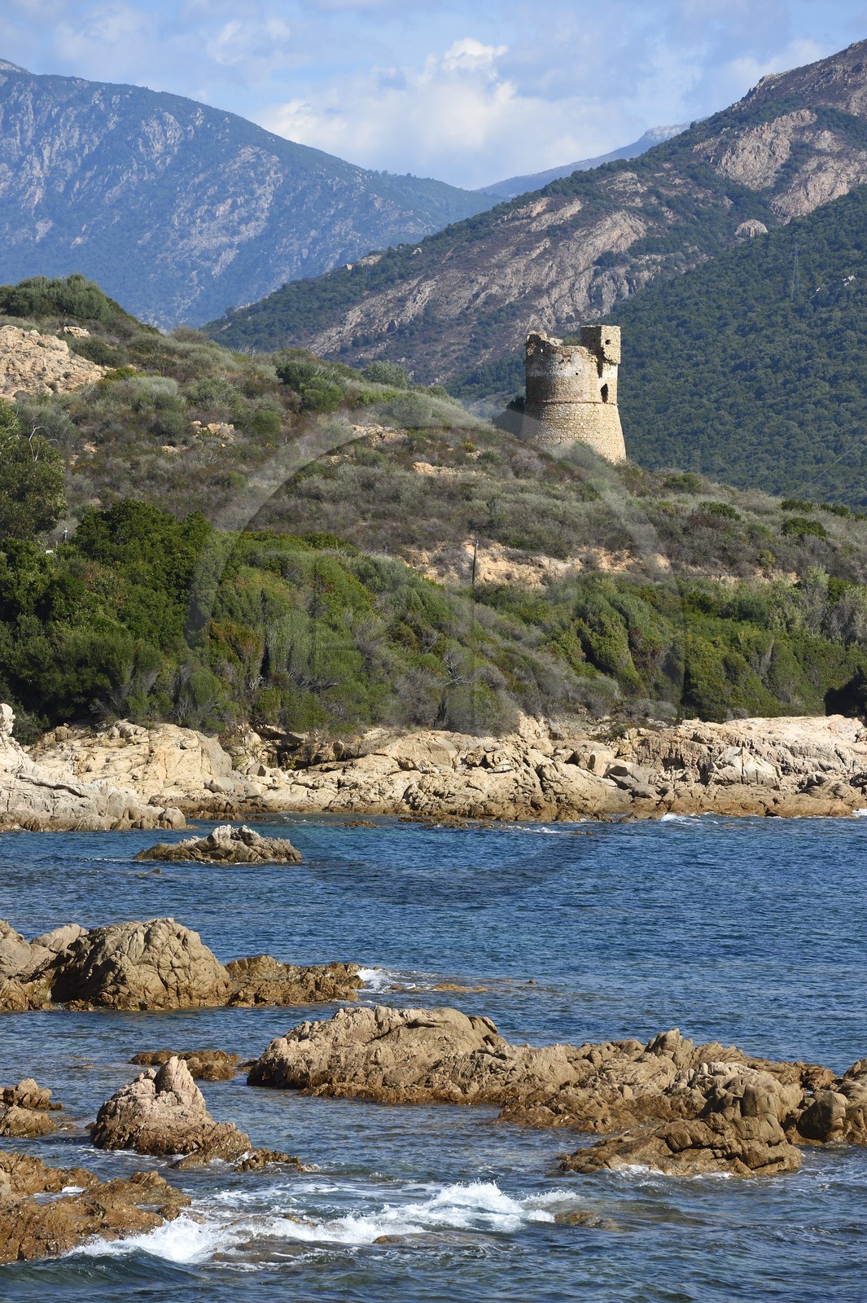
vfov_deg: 10.3
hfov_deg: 6.9
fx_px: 7232
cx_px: 434
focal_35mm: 200
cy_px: 652
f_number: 11
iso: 200
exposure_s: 1/250
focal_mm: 200
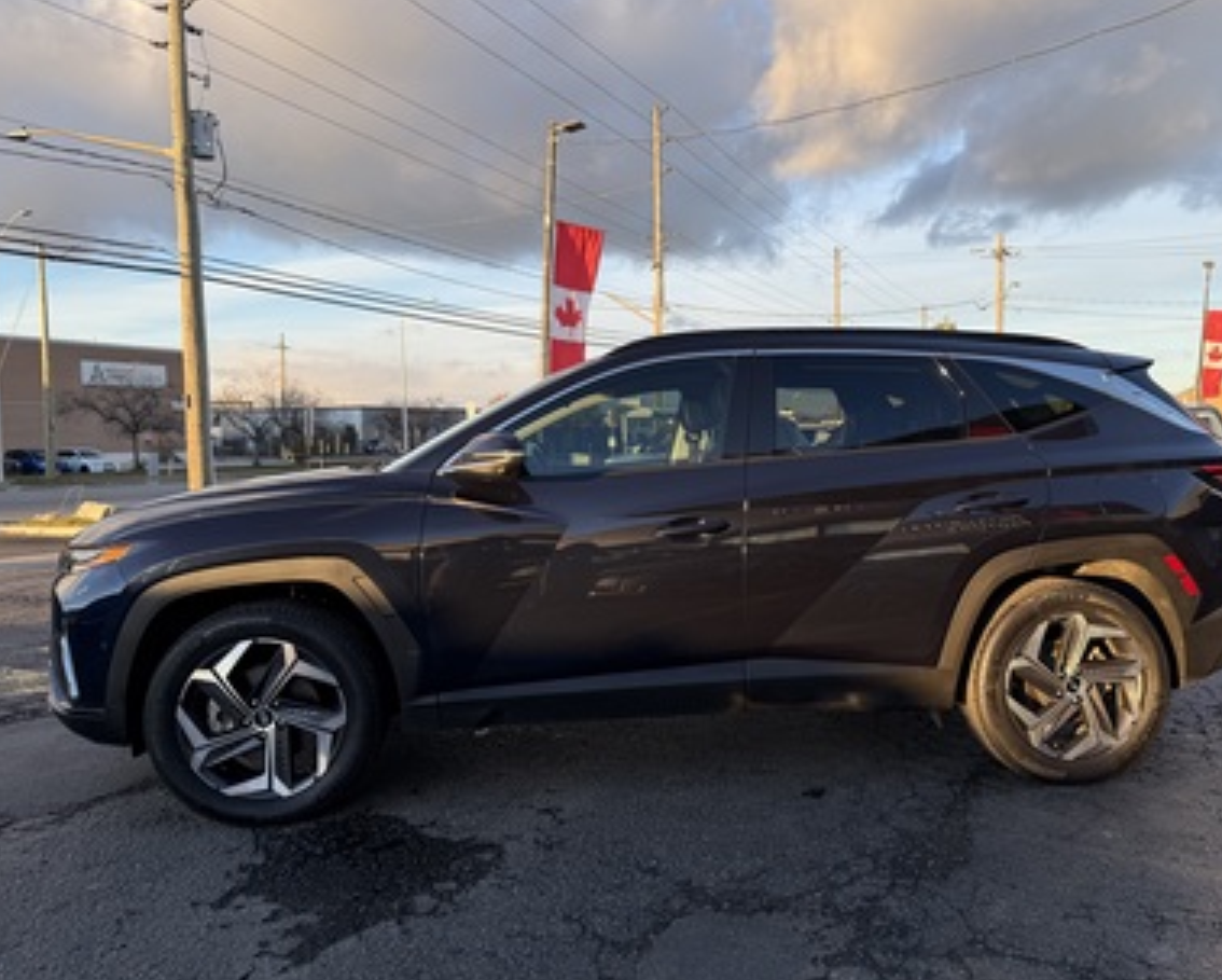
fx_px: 941
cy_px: 484
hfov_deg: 65.9
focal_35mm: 26
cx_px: 666
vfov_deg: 55.0
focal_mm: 6.76
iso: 80
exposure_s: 1/898
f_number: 1.78
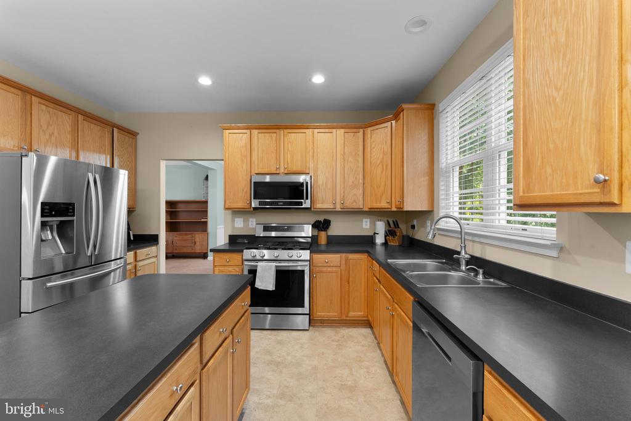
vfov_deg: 77.3
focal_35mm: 15
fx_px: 263
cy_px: 210
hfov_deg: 100.4
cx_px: 316
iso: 250
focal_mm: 15
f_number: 9
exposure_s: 1.3
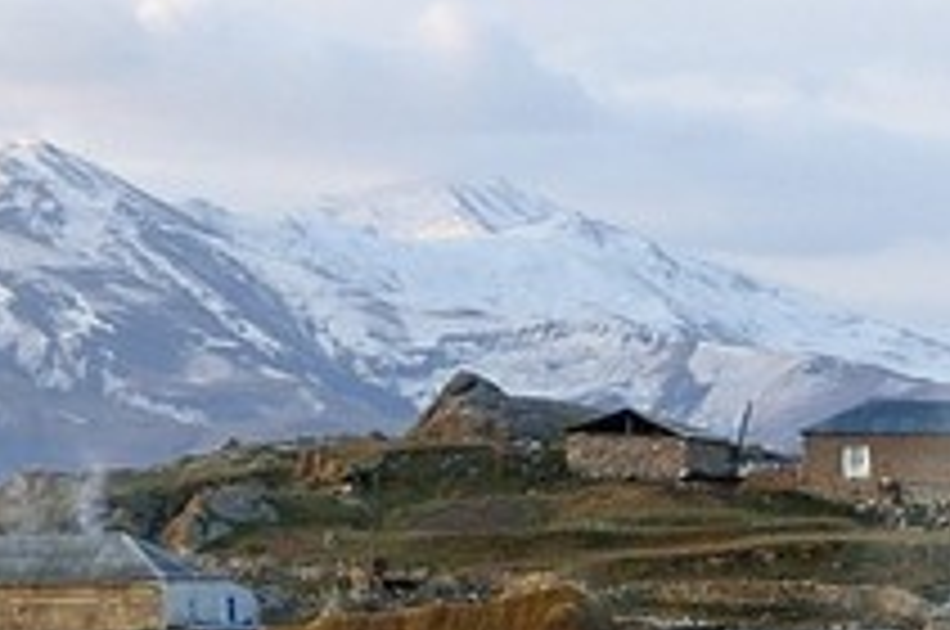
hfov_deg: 9.7
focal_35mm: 182
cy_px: 1526
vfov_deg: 7.1
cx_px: 2436
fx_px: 4795
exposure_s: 1/160
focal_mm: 24
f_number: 9
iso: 800
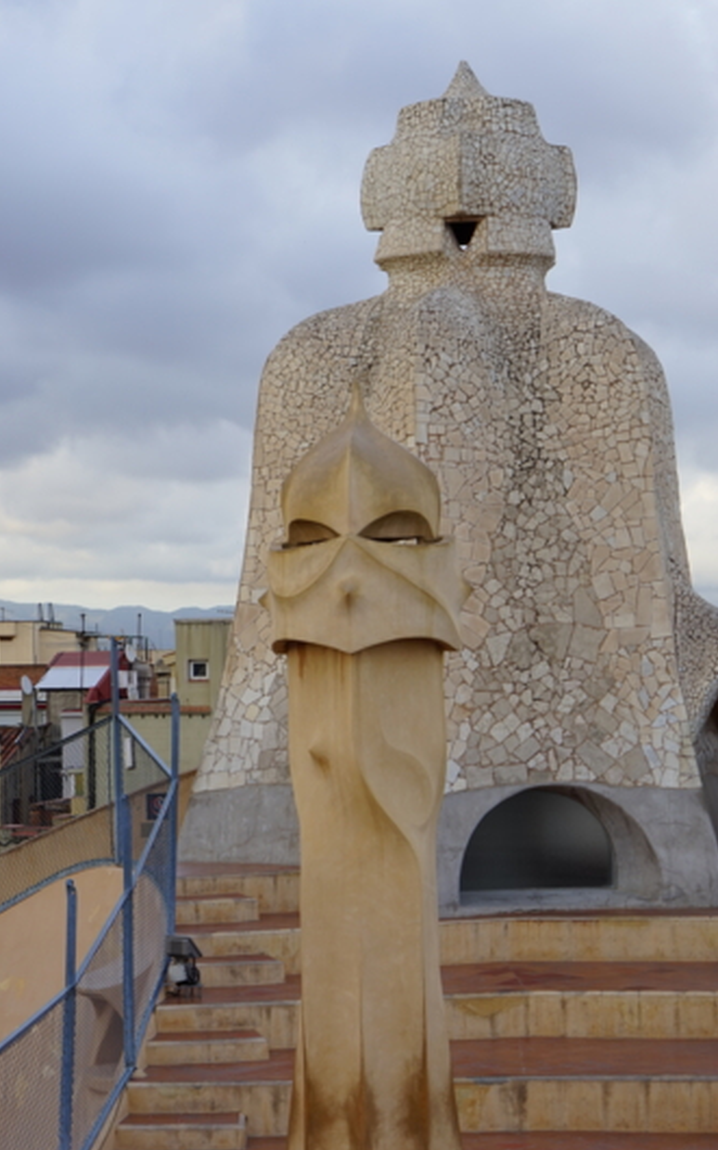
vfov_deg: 25.8
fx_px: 2506
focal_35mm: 80
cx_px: 293
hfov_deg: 16.3
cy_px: 575
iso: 100
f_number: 8
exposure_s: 1/80
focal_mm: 52
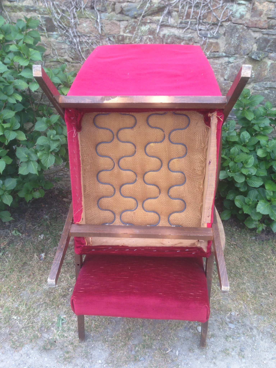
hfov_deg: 42.9
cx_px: 138
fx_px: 351
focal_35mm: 33
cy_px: 184
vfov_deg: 55.4
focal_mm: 4.12
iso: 50
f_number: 2.4
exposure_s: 1/60
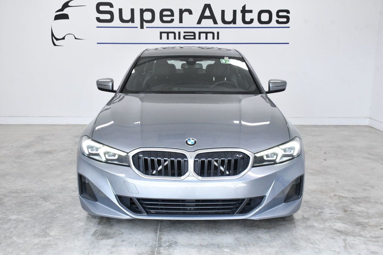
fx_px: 425
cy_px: 128
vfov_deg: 33.4
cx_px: 192
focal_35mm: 40
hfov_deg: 48.5
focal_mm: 27
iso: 2500
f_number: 10
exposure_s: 1/400
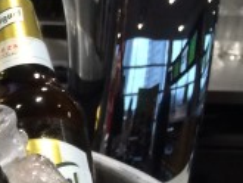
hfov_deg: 12.5
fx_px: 998
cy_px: 263
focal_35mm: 142
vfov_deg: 10.2
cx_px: -219
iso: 64
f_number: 2.2
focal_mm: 4.12
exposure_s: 1/30
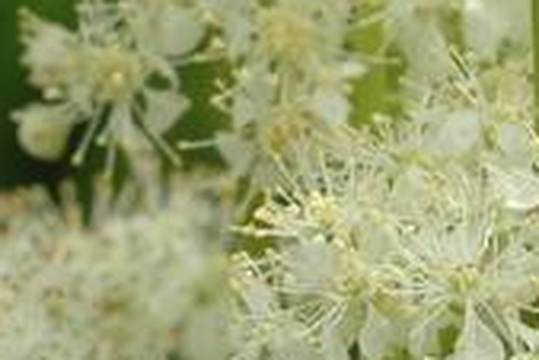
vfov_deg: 2.9
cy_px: 315
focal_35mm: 480
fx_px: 7193
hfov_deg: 4.3
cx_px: 485
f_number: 9
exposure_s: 1/320
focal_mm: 60
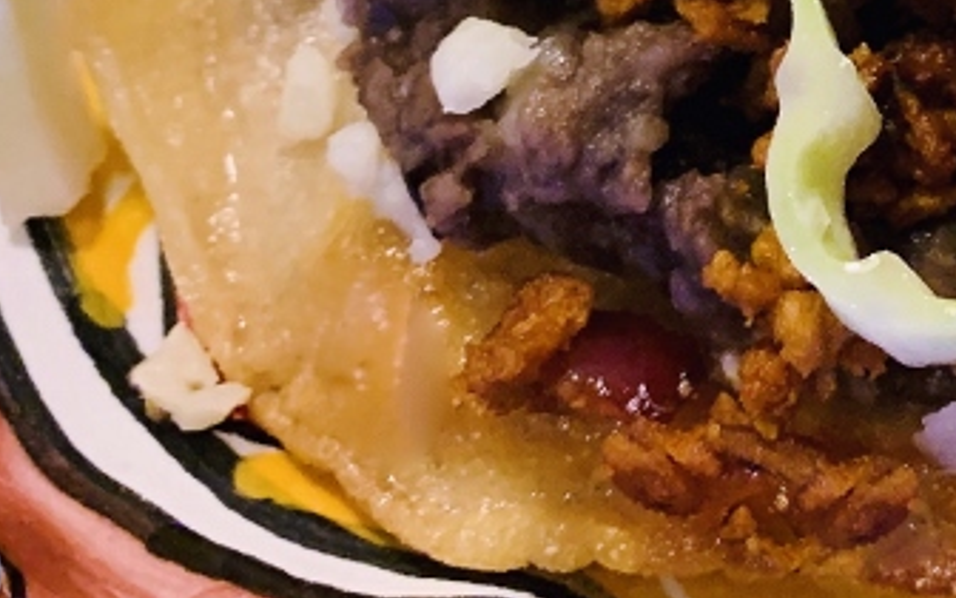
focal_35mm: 105
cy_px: -533
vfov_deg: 11.4
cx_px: 1275
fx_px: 2736
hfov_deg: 18.3
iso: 250
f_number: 1.8
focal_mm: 4.25
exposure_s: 1/60
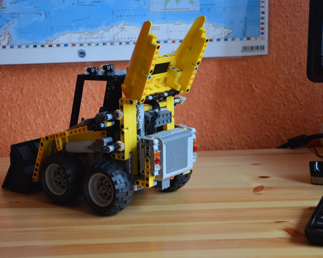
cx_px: 134
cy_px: 128
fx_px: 717
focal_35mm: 75
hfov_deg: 25.4
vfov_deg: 20.4
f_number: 5.3
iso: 1000
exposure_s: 1/15
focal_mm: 44
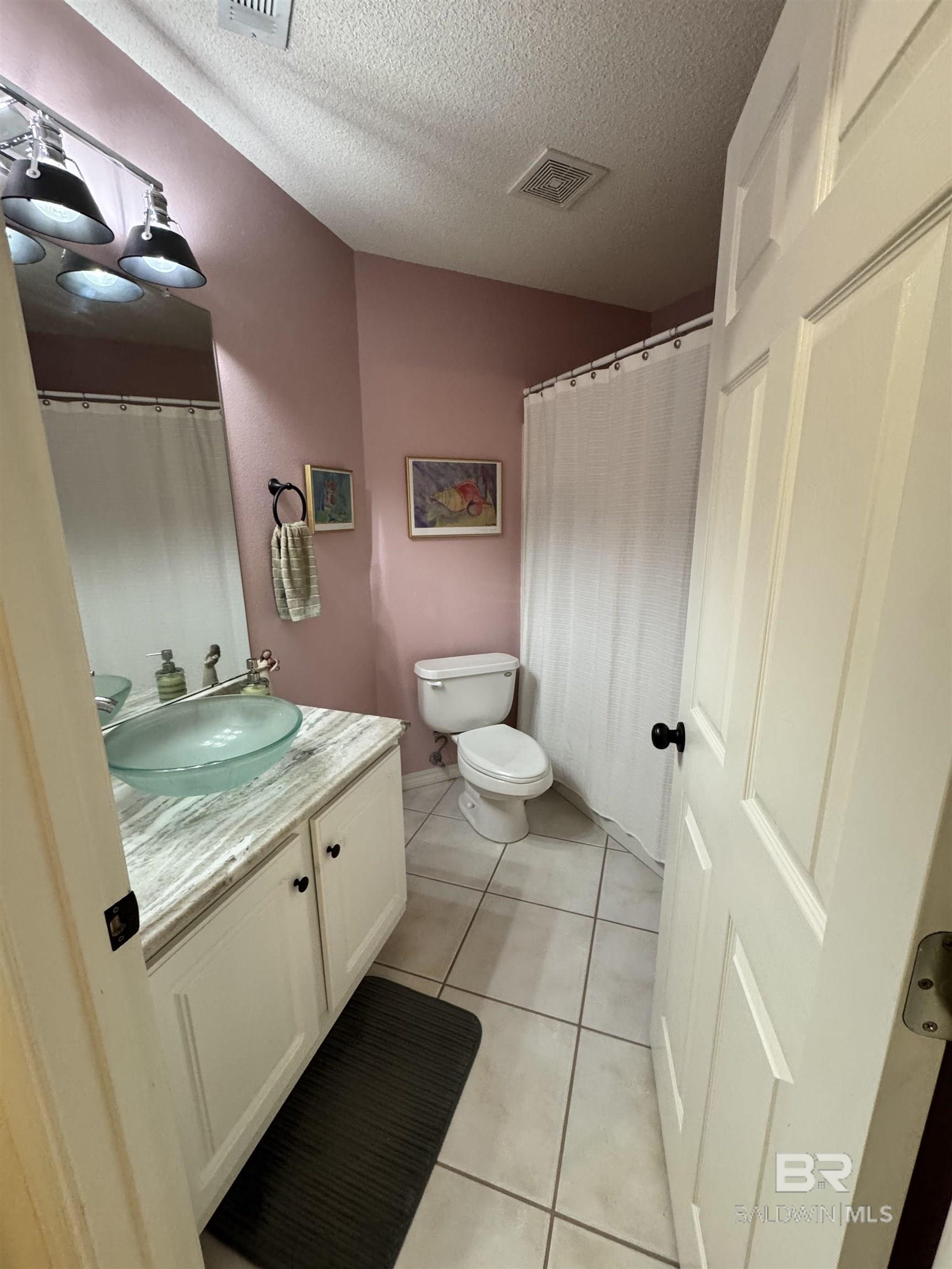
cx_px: 476
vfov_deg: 102.1
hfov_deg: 85.7
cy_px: 634
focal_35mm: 14
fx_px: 513
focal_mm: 2.22
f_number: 2.2
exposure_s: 1/60
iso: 400
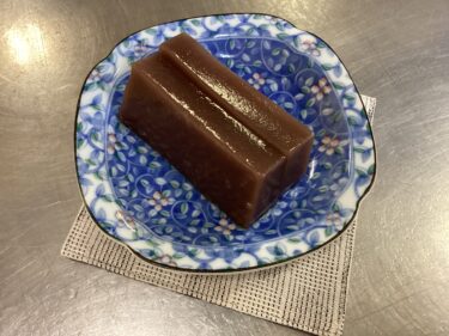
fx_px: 402
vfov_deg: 45.4
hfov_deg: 58.4
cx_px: 224
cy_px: 168
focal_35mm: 31
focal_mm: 3.3
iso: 320
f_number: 2.4
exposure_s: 1/60
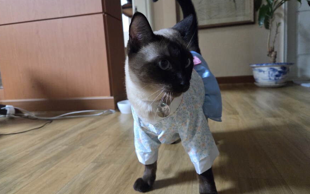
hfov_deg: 72.5
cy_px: 95
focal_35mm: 25
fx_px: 211
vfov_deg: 49.3
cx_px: 154
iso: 1600
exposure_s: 1/120
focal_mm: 5.4
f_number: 1.8
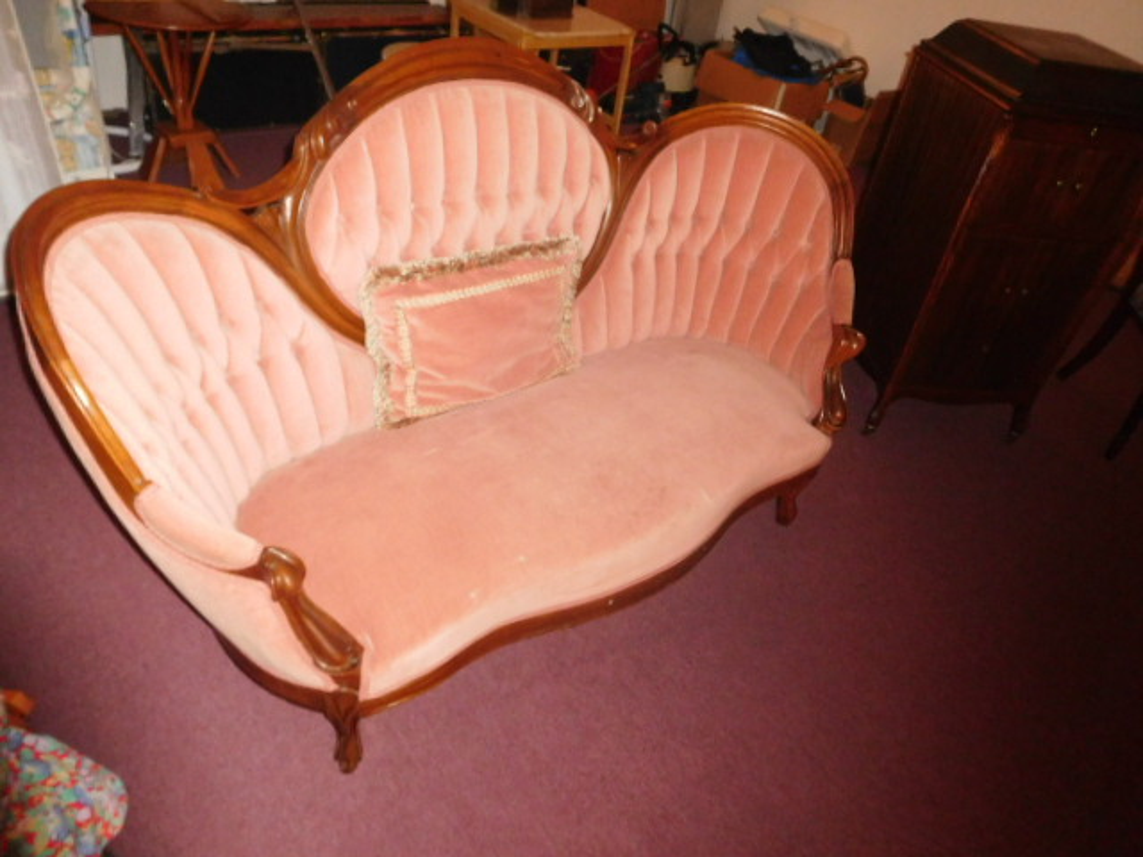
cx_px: 572
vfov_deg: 54.9
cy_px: 428
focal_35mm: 25
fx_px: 825
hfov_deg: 69.4
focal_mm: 4.5
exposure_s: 1/30
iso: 800
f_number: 3.4
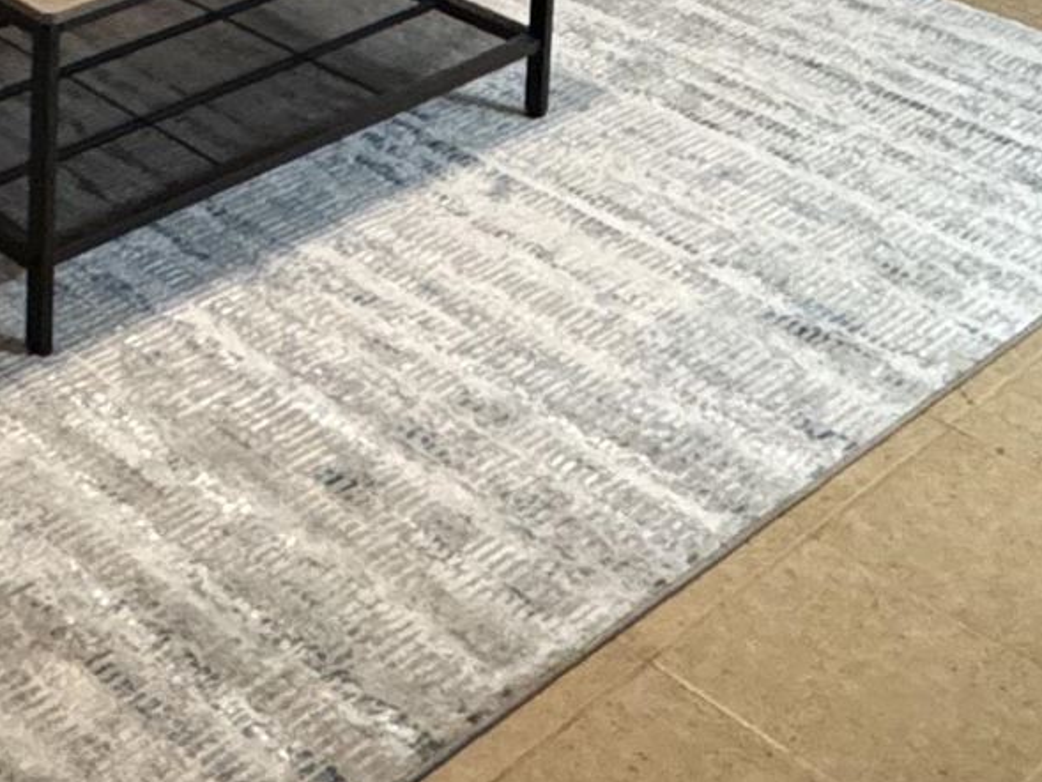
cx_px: -60
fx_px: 2198
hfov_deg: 25.1
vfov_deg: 16.8
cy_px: -612
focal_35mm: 73
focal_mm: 2.22
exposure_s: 1/60
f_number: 2.2
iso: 640
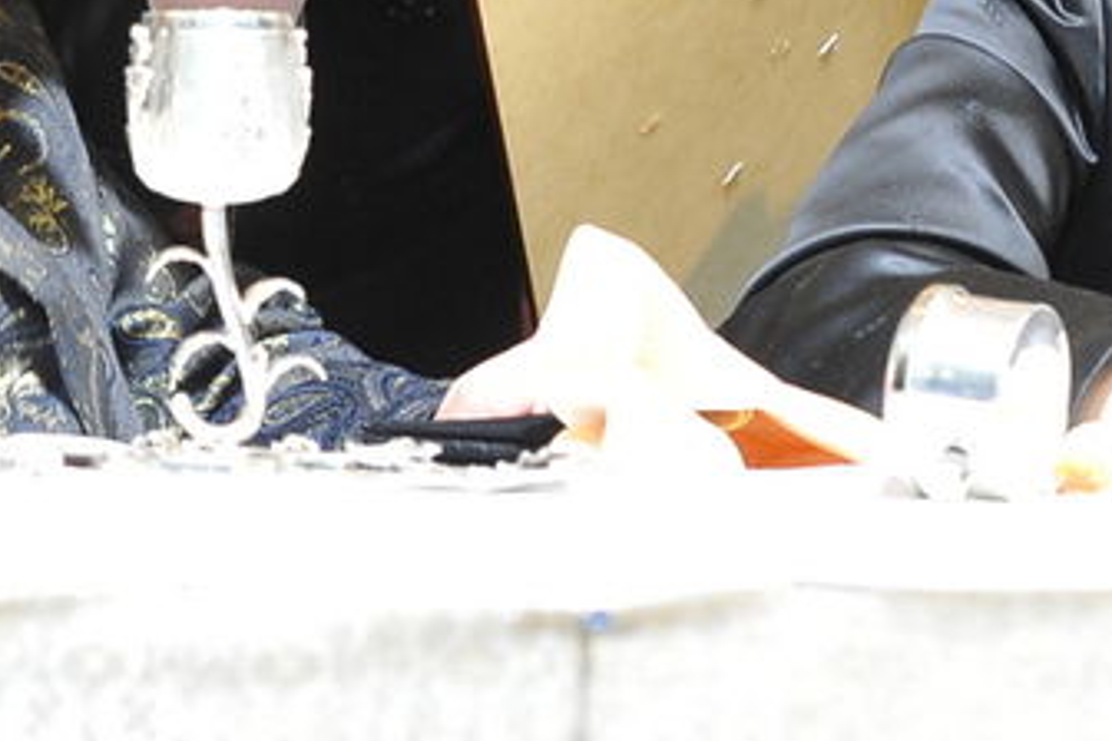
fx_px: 14146
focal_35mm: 458
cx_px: 222
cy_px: -577
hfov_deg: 4.5
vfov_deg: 3.0
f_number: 4.5
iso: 1600
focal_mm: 110
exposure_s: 1/60
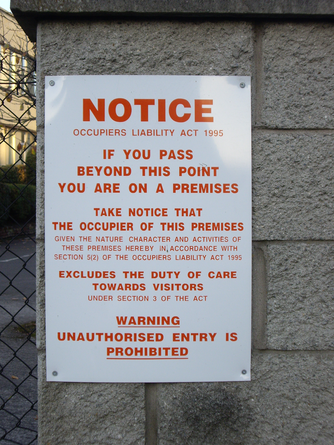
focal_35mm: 66
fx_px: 849
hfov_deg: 22.3
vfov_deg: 29.4
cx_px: 167
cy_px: 222
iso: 100
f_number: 3.6
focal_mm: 10.7
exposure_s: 1/160
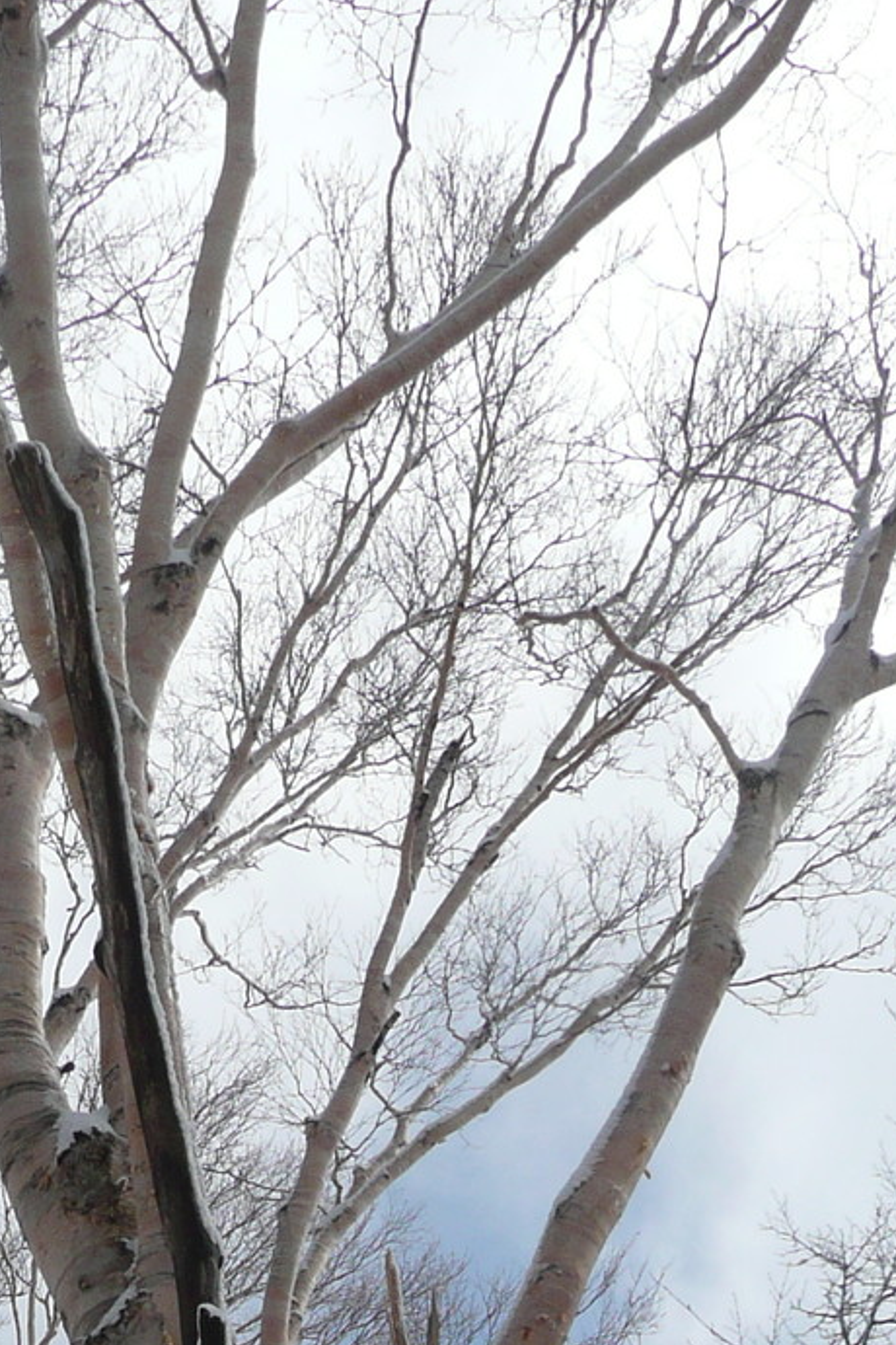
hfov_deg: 18.7
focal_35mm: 72
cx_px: 144
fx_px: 2688
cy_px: 1611
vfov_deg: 25.3
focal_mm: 4.6
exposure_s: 1/320
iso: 100
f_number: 8
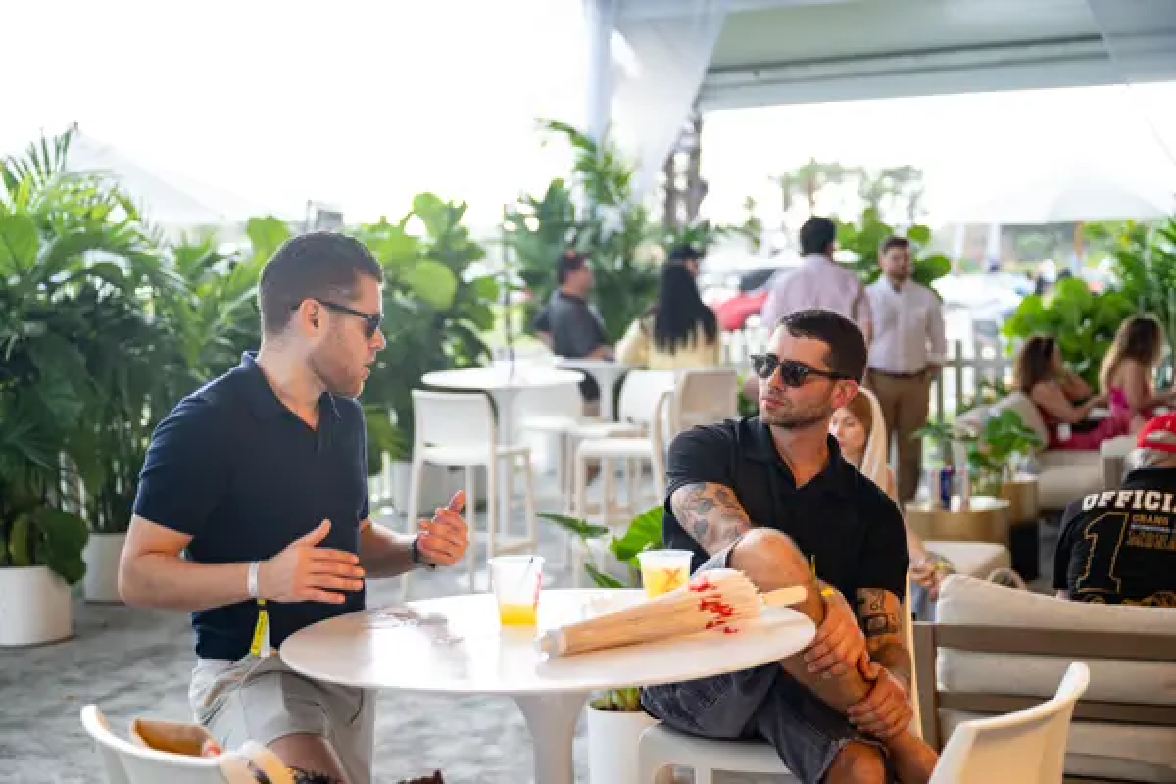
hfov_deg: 36.2
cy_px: 392
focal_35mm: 55
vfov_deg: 24.6
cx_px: 588
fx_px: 1797
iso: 500
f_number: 2.8
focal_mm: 55
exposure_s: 1/200
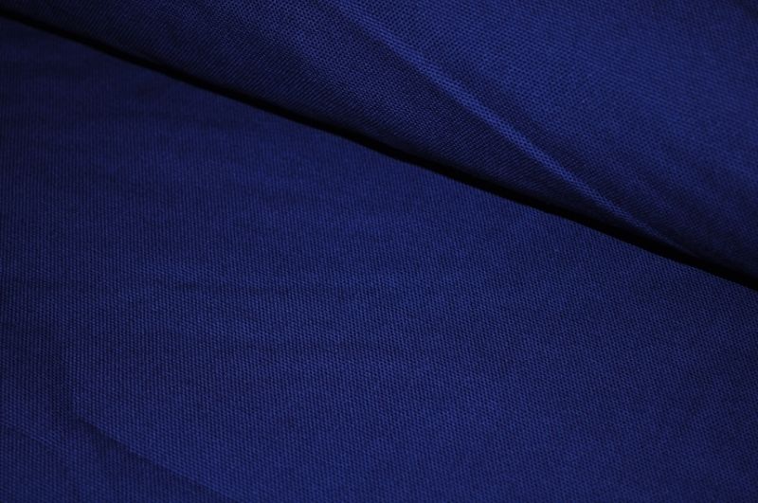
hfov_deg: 29.3
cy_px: 252
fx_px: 1451
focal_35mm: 69
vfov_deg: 19.7
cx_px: 379
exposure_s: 1/60
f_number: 5.3
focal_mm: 46
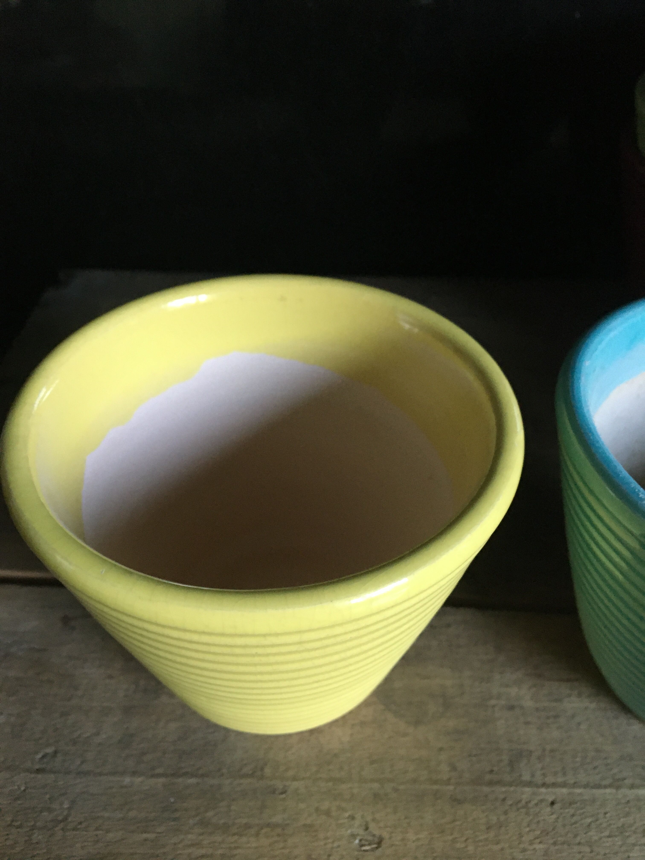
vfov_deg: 61.7
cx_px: 322
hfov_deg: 48.2
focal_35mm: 29
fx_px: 720
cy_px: 430
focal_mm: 4.15
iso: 200
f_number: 2.2
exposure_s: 1/20
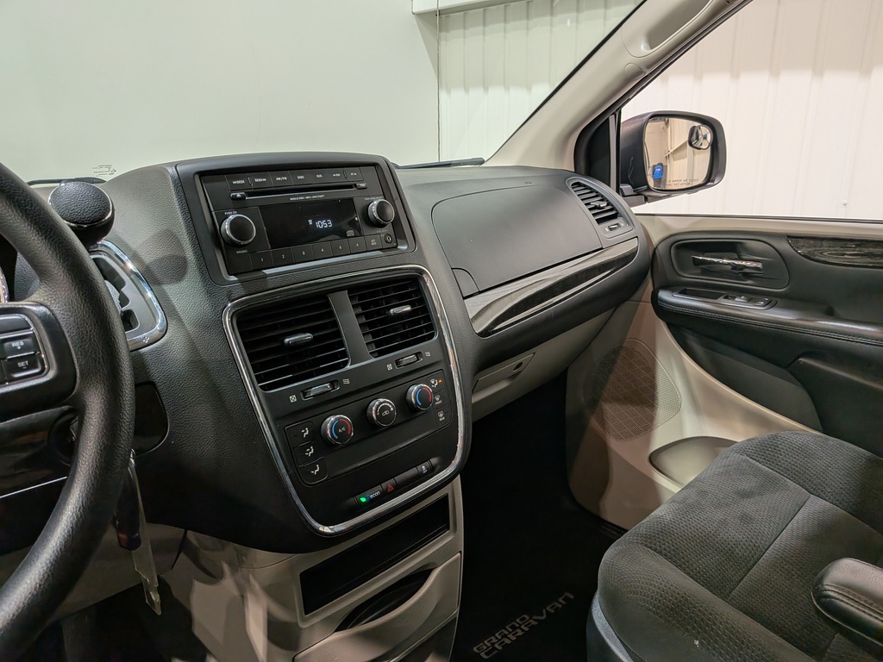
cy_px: 331
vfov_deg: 56.8
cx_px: 442
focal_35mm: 24
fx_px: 612
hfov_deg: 71.6
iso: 62
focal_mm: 4.53
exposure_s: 1/50
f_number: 1.7
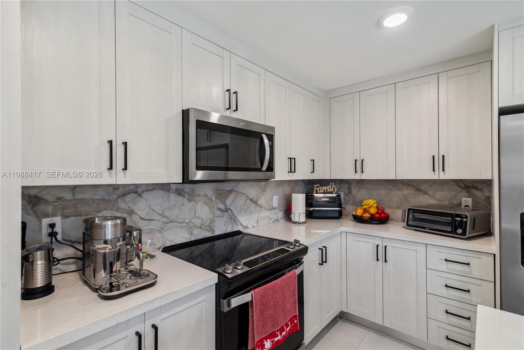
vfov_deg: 73.8
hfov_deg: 96.7
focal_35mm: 16
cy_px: 175
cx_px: 262
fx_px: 233
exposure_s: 1/60
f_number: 7.1
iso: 320
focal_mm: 16
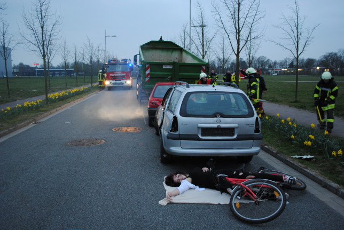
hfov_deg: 57.2
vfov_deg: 40.1
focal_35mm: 33
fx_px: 316
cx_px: 172
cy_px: 115
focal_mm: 22
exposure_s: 1/30
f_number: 3.8
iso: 500
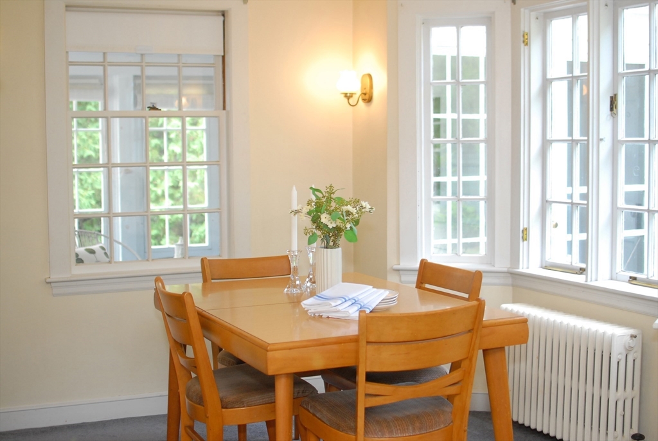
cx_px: 329
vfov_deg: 25.8
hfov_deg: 37.8
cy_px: 220
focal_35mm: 52
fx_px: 961
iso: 400
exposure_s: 1/160
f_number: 2.5
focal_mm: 35
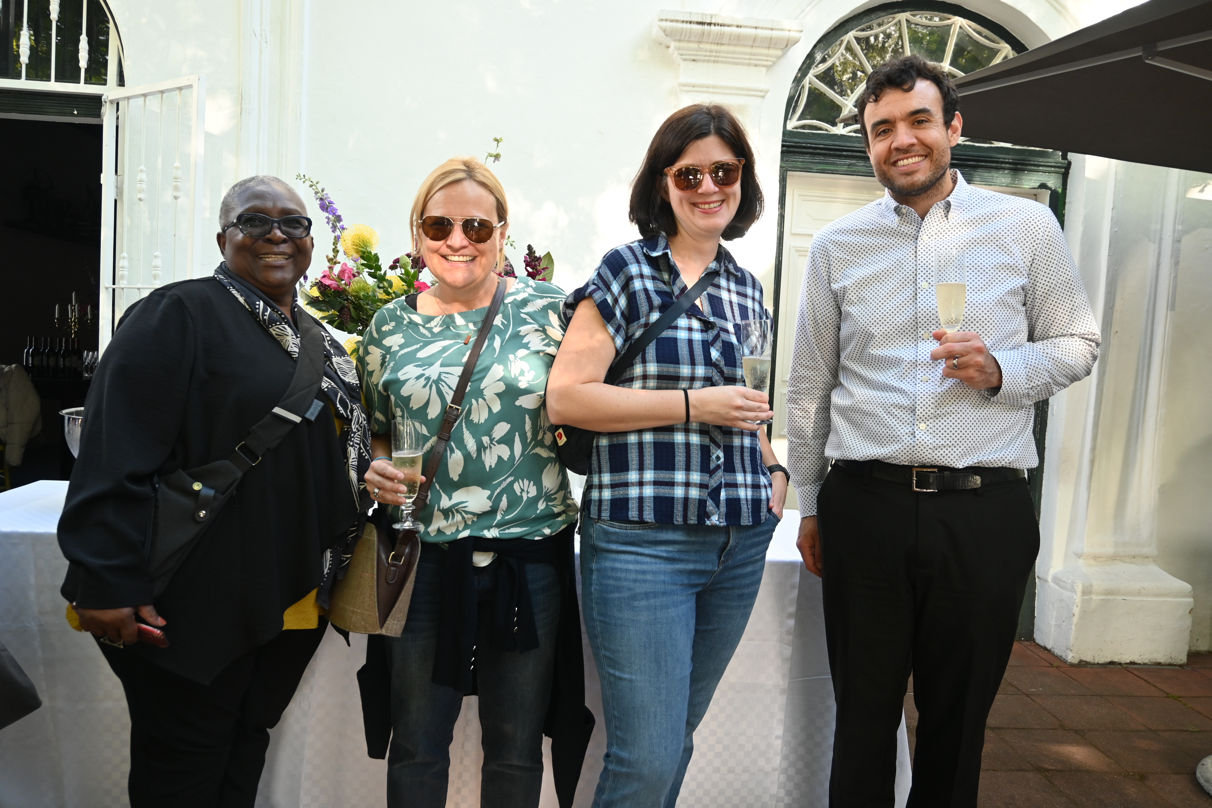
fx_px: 934
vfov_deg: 46.8
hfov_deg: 65.9
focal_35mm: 28
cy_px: 404
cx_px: 606
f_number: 3.8
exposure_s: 1/200
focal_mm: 18.5
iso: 400
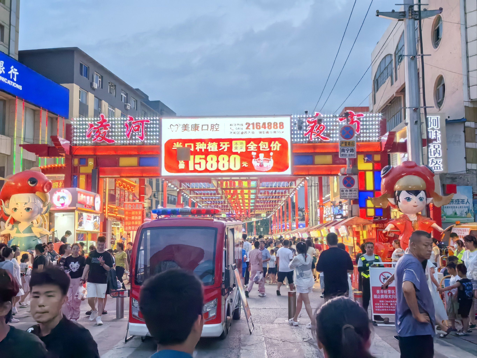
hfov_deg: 50.1
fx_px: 510
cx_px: 238
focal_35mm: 37
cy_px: 179
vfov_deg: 38.7
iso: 500
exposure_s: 1/120
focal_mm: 5.75
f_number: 4
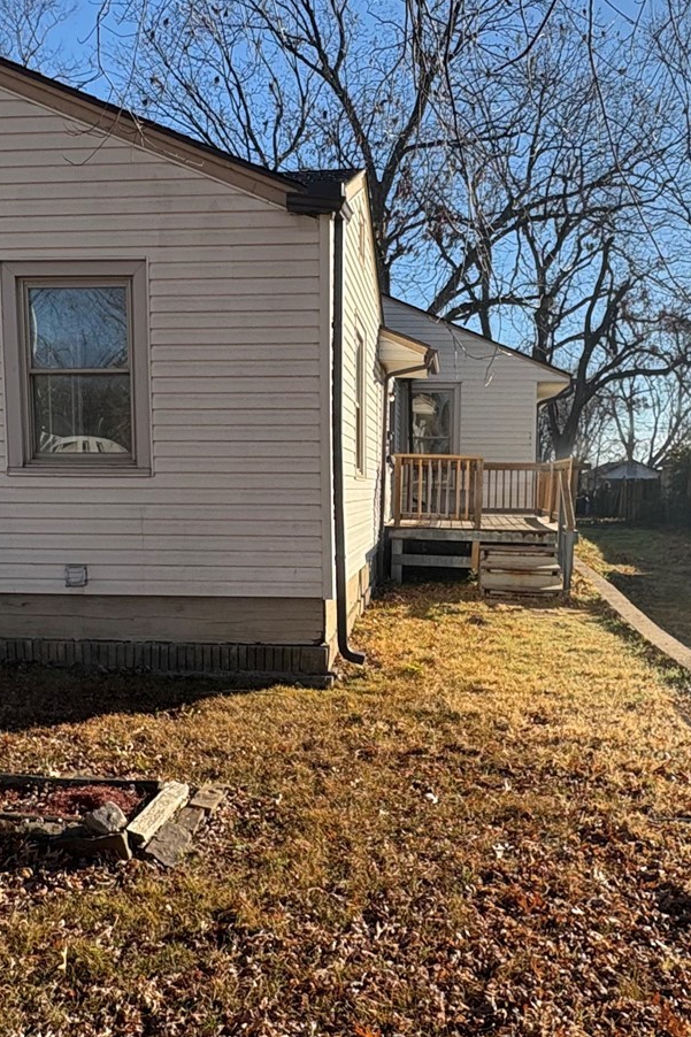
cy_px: 582
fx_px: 893
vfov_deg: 60.1
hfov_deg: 42.3
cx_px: 358
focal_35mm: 31
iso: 40
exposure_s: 1/831
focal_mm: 2.22
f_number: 2.2
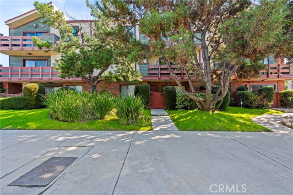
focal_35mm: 14
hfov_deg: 104.3
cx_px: 146
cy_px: 98
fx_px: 114
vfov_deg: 81.1
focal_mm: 14
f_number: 9.5
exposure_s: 1/30
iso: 200
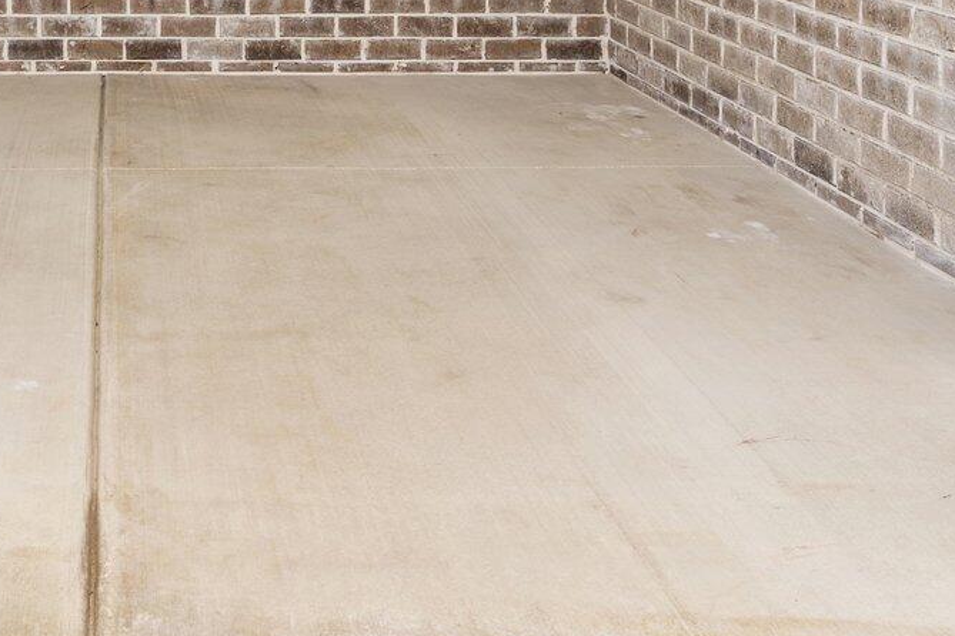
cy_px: -227
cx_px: 116
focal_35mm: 50
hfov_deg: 37.6
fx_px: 1316
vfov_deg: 23.5
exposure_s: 1/20
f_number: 10
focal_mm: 16.2
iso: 100
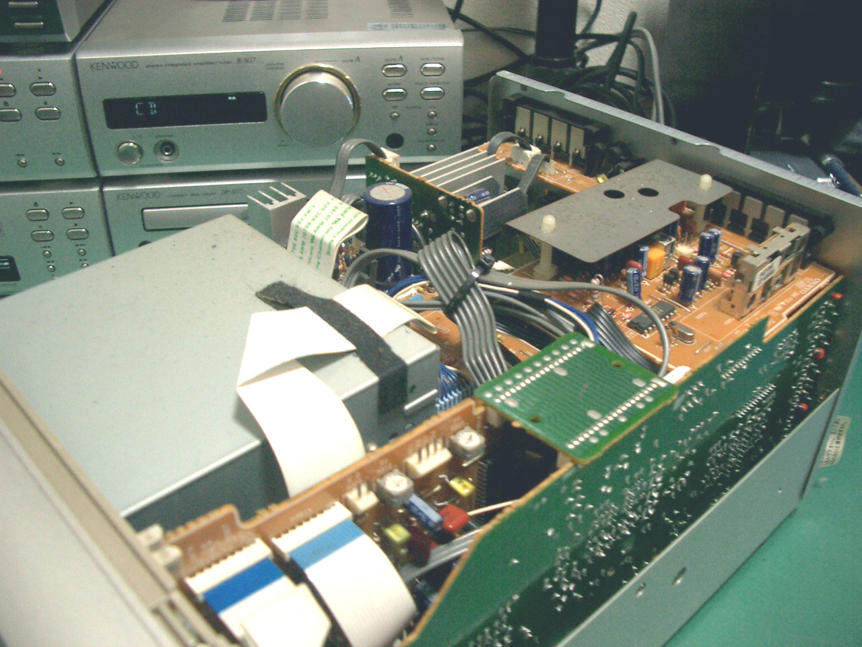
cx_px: 431
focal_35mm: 35
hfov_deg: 52.6
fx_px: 872
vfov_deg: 40.7
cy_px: 324
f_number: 2.6
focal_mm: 5.8
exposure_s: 1/8
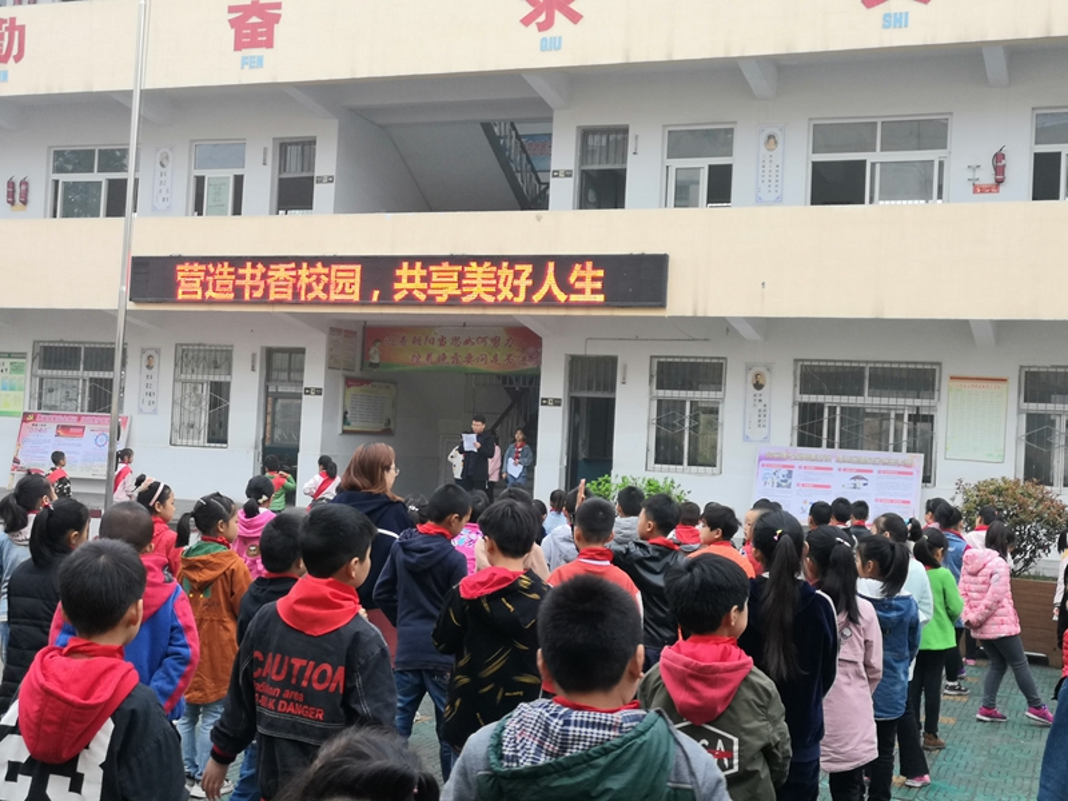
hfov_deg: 42.1
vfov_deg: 32.2
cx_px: 534
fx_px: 1388
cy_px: 400
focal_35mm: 45
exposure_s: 1/100
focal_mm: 4.75
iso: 100
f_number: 1.8
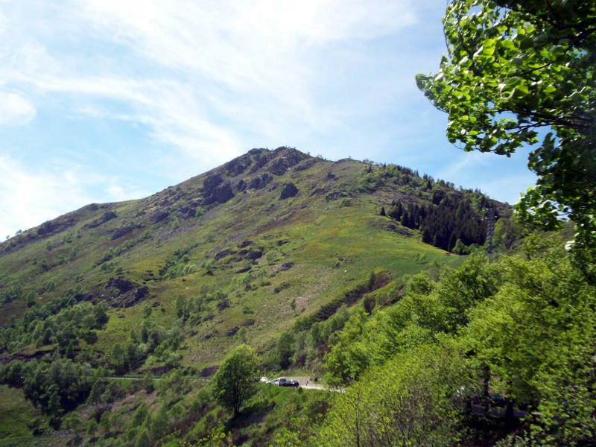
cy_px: 224
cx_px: 298
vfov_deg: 39.7
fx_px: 620
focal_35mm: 36
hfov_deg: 51.4
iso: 100
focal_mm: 5.9
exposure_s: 1/446
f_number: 4.5
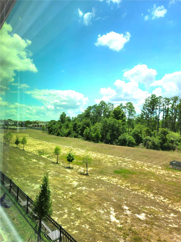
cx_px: 90
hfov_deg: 58.9
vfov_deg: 73.9
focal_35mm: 23
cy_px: 121
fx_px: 160
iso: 25
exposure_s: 1/2000
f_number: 1.8
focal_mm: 5.4
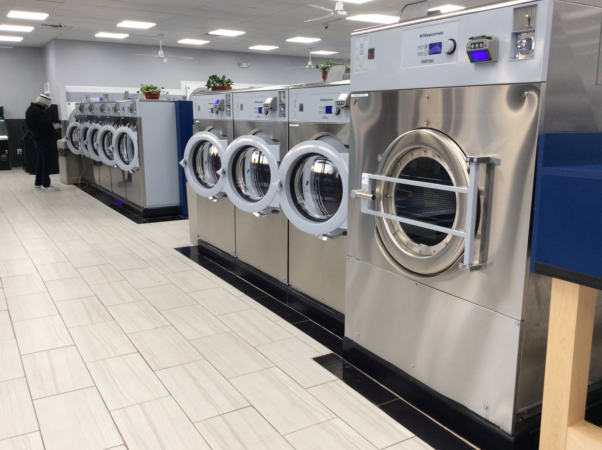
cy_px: 225
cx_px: 301
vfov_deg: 44.1
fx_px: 556
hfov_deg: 56.9
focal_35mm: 32
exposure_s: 1/24
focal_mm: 3.3
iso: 32
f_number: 2.4
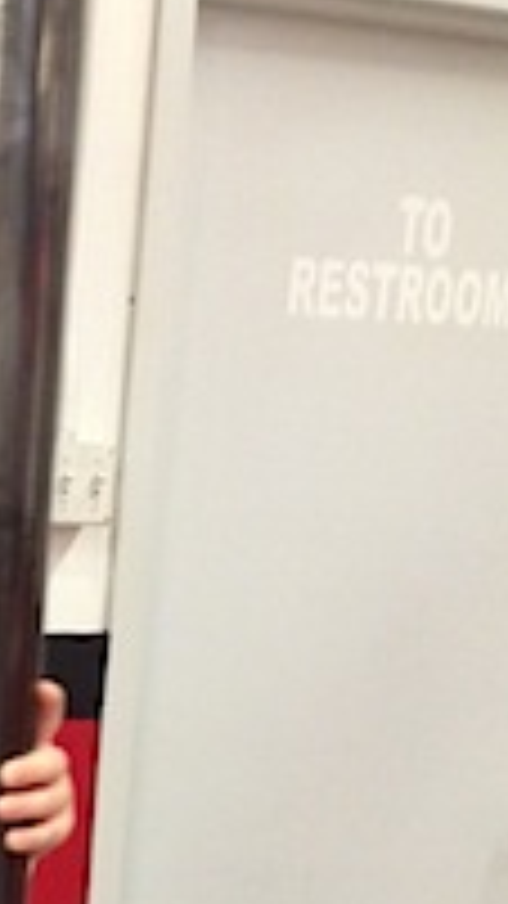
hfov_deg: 13.3
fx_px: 2060
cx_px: -243
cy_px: 1007
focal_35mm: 86
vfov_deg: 23.2
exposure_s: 1/20
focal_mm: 4.12
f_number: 2.4
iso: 200
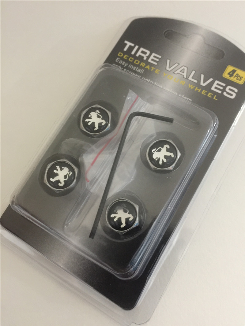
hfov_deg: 48.2
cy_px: 163
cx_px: 122
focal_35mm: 29
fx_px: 274
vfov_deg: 61.6
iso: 160
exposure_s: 1/8
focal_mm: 4.15
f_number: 2.2
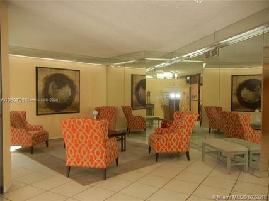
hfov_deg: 60.0
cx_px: 134
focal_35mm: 30
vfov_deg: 46.8
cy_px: 100
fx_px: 233
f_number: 3.5
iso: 160
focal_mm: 5.4
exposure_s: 1/38.6
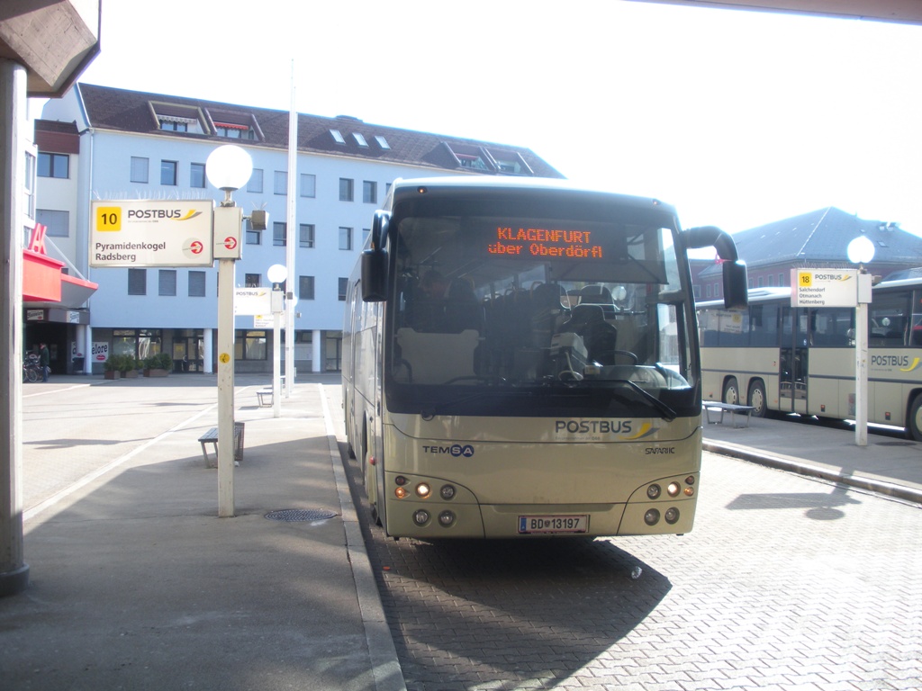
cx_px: 461
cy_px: 346
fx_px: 959
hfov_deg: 51.4
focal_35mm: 36
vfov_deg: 39.7
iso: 64
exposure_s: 1/170
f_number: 3.5
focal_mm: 6.3
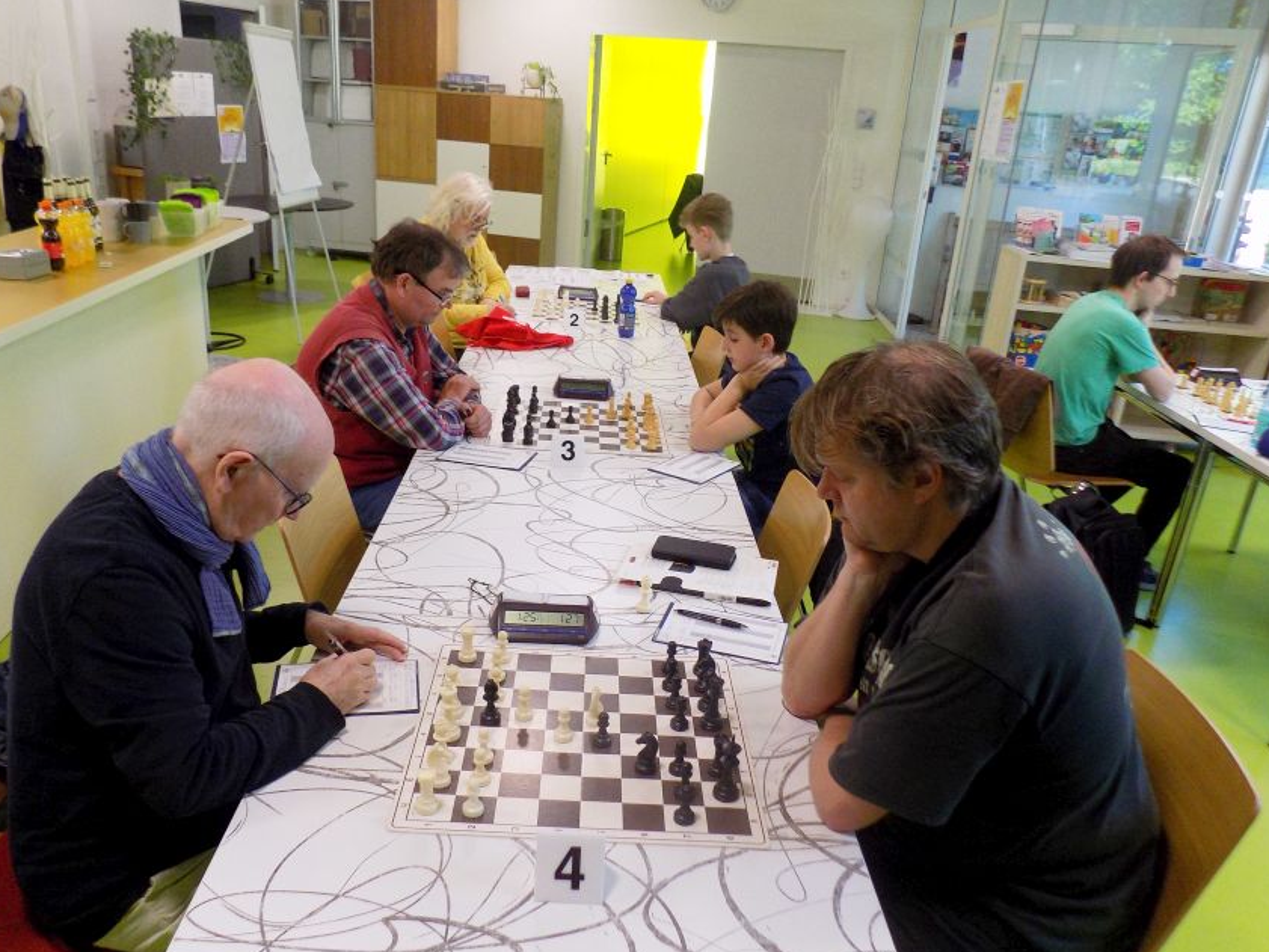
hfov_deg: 63.4
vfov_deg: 49.6
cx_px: 611
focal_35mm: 28
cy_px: 551
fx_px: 1027
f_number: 3.1
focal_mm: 4
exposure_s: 1/30
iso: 160
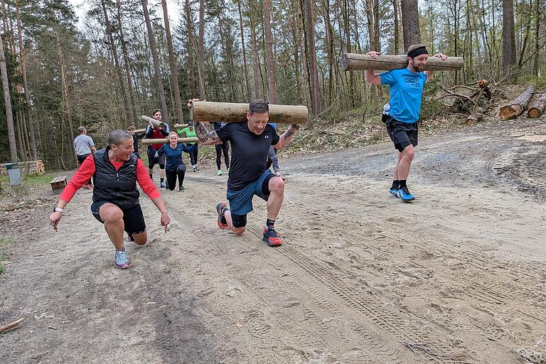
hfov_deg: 69.4
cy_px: 186
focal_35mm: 26
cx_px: 272
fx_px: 394
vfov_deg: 49.5
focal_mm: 4.53
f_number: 1.7
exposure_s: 1/171
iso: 26
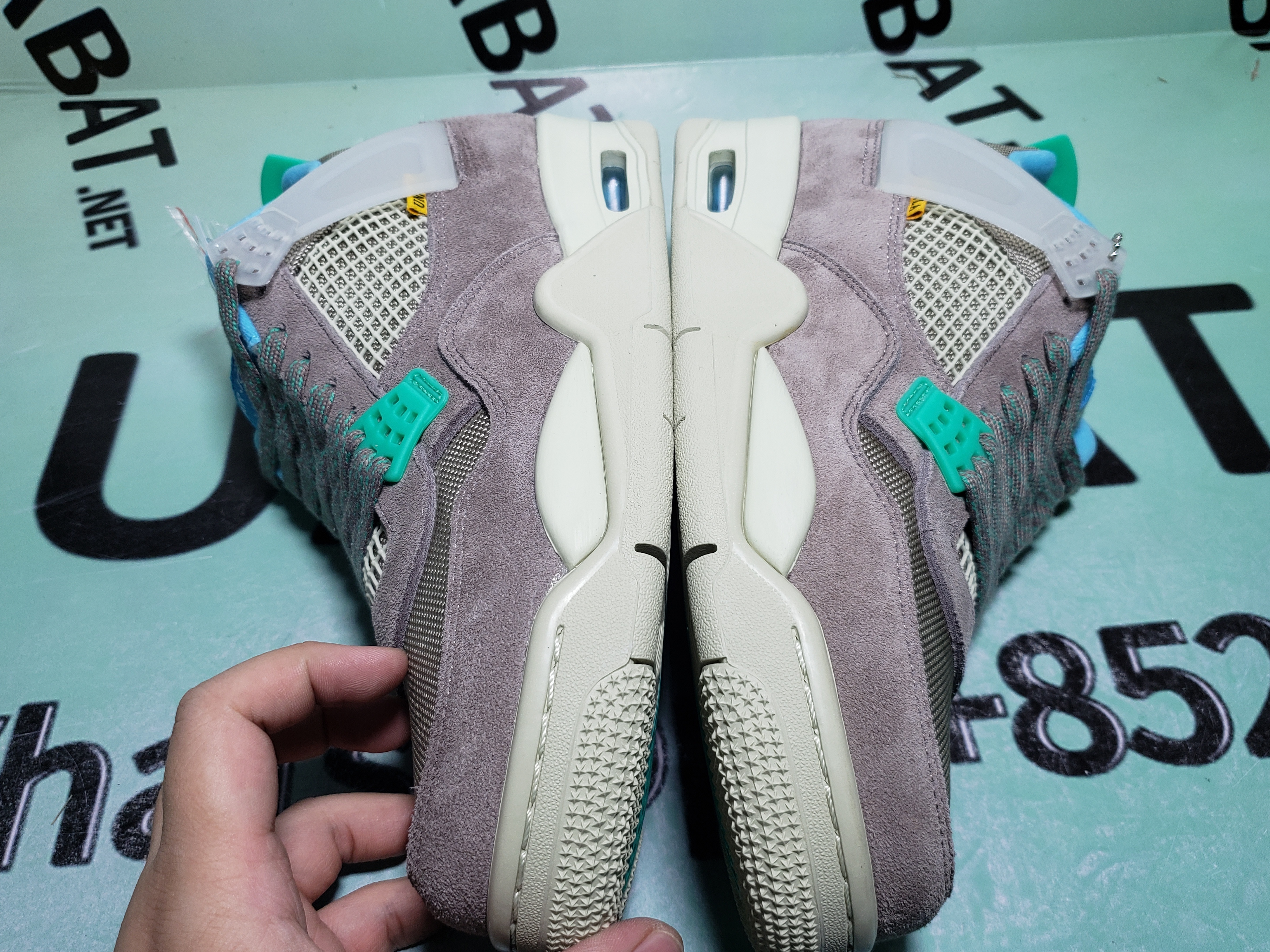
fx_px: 1064
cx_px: 632
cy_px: 509
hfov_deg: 61.7
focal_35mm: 29
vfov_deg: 48.2
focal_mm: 4.3
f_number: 1.5
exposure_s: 1/363
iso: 50
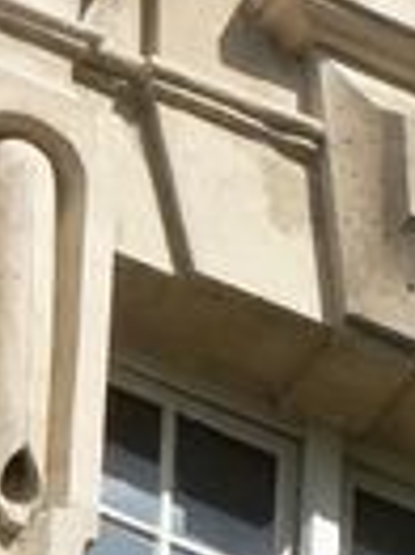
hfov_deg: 2.5
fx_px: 9591
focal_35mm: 599
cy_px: 314
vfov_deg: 3.3
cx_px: 927
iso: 64
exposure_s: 1/320
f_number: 5.6
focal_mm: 27.4
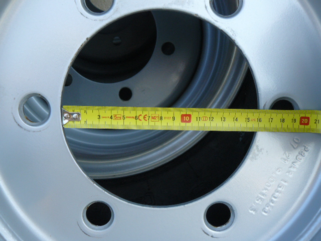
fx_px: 334
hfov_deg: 51.4
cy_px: 120
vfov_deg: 39.7
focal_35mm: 36
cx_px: 160
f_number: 4
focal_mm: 6
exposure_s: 1/160
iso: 100
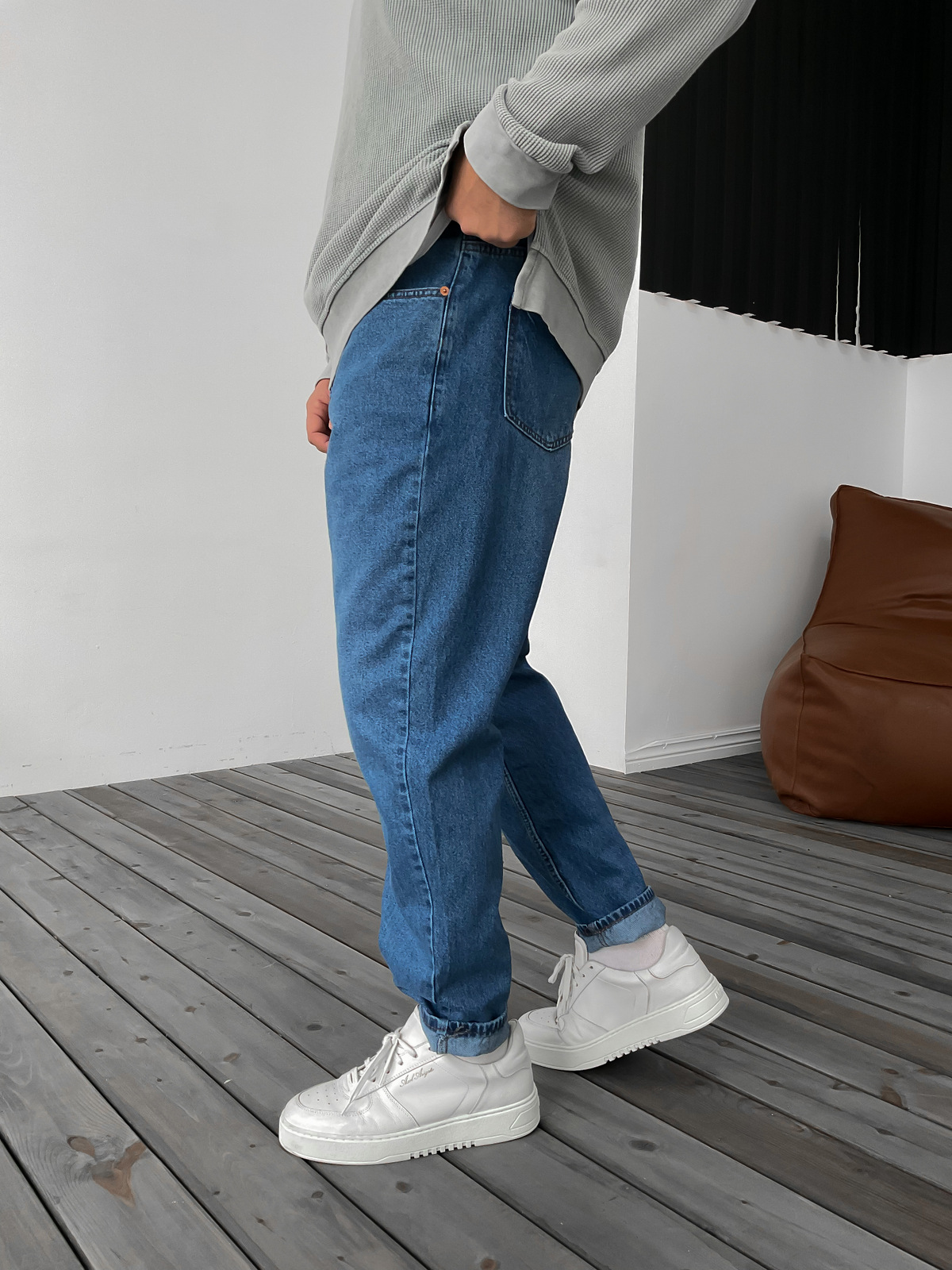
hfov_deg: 48.2
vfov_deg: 61.7
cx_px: 476
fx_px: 1063
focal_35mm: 29
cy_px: 635
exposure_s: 1/120
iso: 50
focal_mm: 3
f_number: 1.8
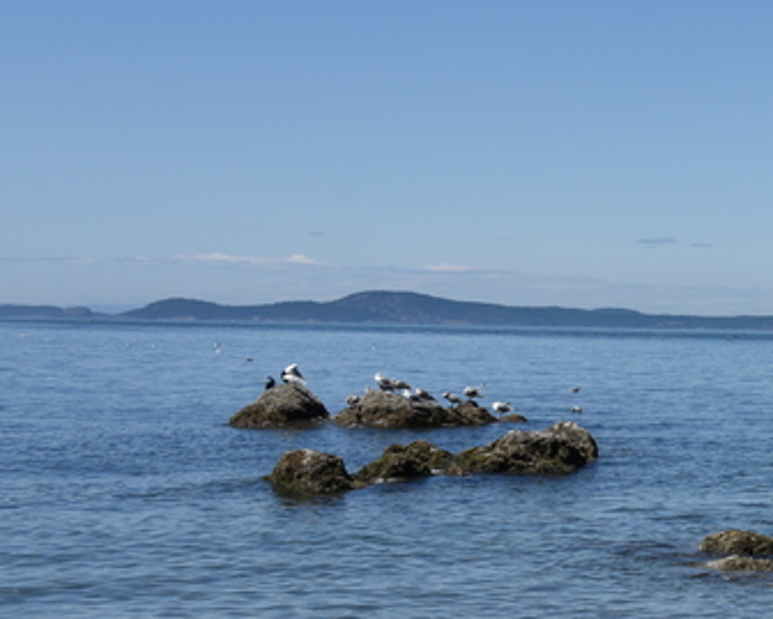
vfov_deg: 15.4
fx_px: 2288
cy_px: 412
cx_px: 1295
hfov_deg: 16.7
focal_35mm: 100
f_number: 10
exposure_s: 1/320
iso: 100
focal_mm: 28
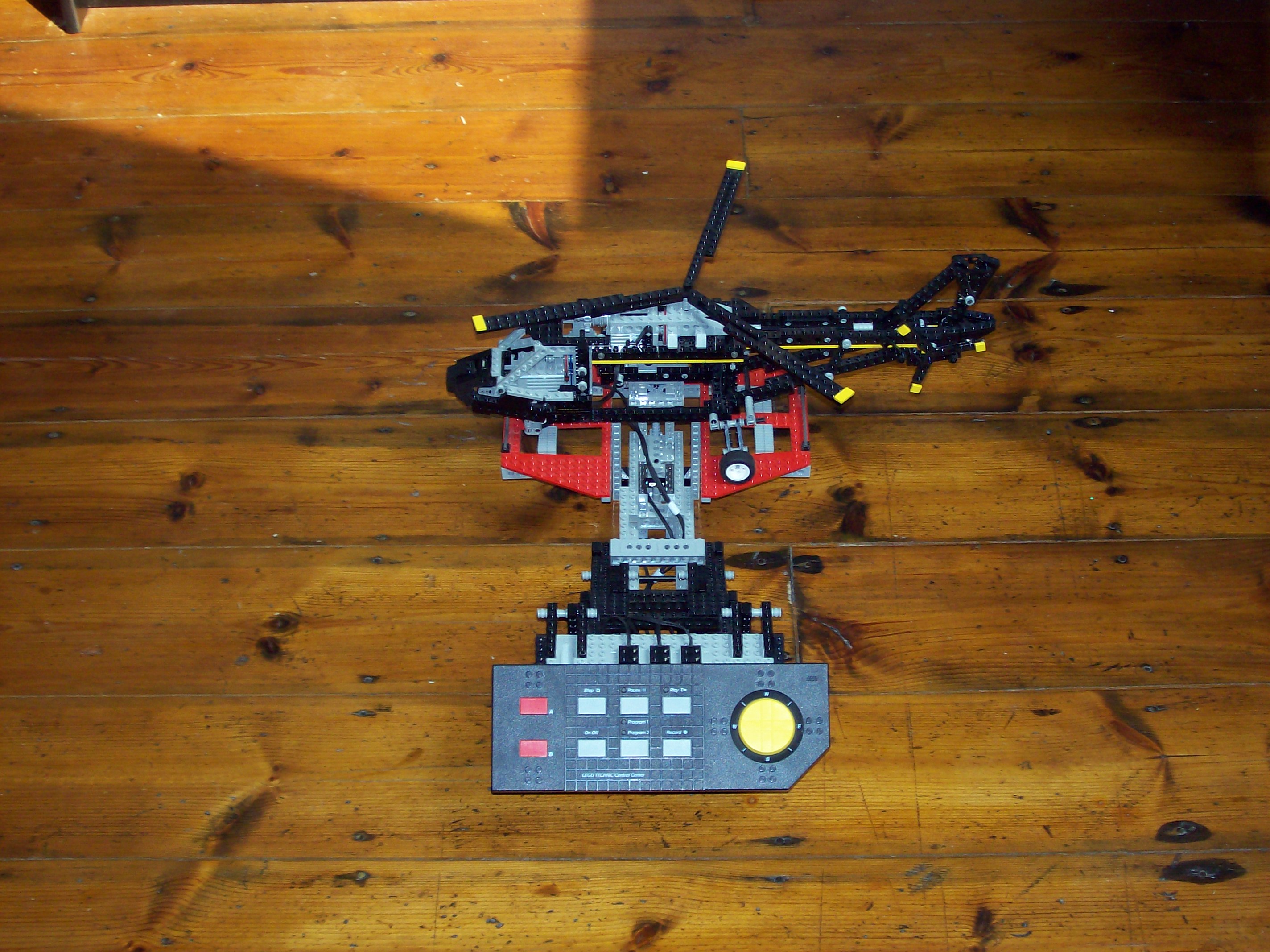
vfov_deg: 26.1
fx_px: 2054
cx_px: 635
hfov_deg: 34.4
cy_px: 476
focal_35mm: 56
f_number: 3.4
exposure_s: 1/83.6
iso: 80
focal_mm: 9.4
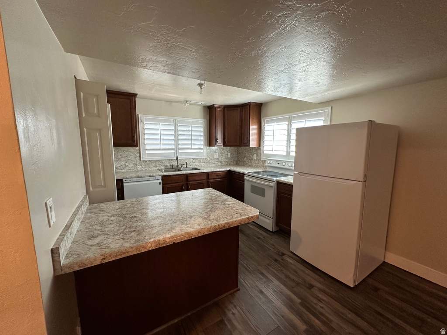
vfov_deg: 85.7
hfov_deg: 102.1
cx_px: 224
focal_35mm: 14
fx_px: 181
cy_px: 168
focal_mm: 2.22
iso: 160
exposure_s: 1/60
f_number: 2.2
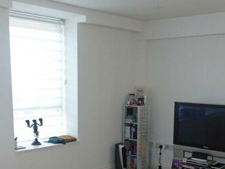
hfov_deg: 38.2
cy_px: 153
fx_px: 325
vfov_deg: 28.0
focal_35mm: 50
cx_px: 108
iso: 250
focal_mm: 4.3
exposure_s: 1/60
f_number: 3.3
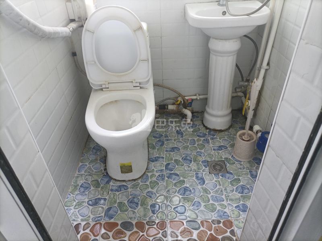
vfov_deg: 53.1
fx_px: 242
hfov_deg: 67.3
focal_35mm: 26
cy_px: 120
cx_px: 161
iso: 238
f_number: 1.8
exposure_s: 1/50
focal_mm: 4.77
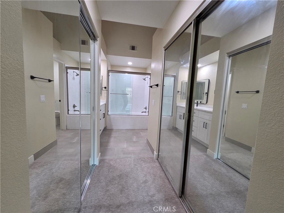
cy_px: 106
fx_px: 107
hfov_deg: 106.2
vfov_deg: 89.9
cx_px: 142
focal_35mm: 13
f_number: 2.2
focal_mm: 2.2
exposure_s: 1/60
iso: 160
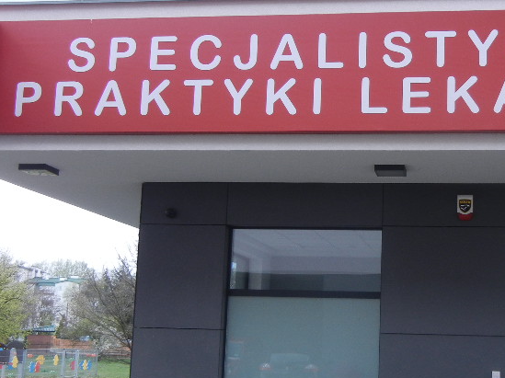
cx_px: 366
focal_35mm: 56
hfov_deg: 33.8
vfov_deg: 26.0
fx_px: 816
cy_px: 221
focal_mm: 5.4
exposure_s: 1/270
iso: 160
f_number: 3.5
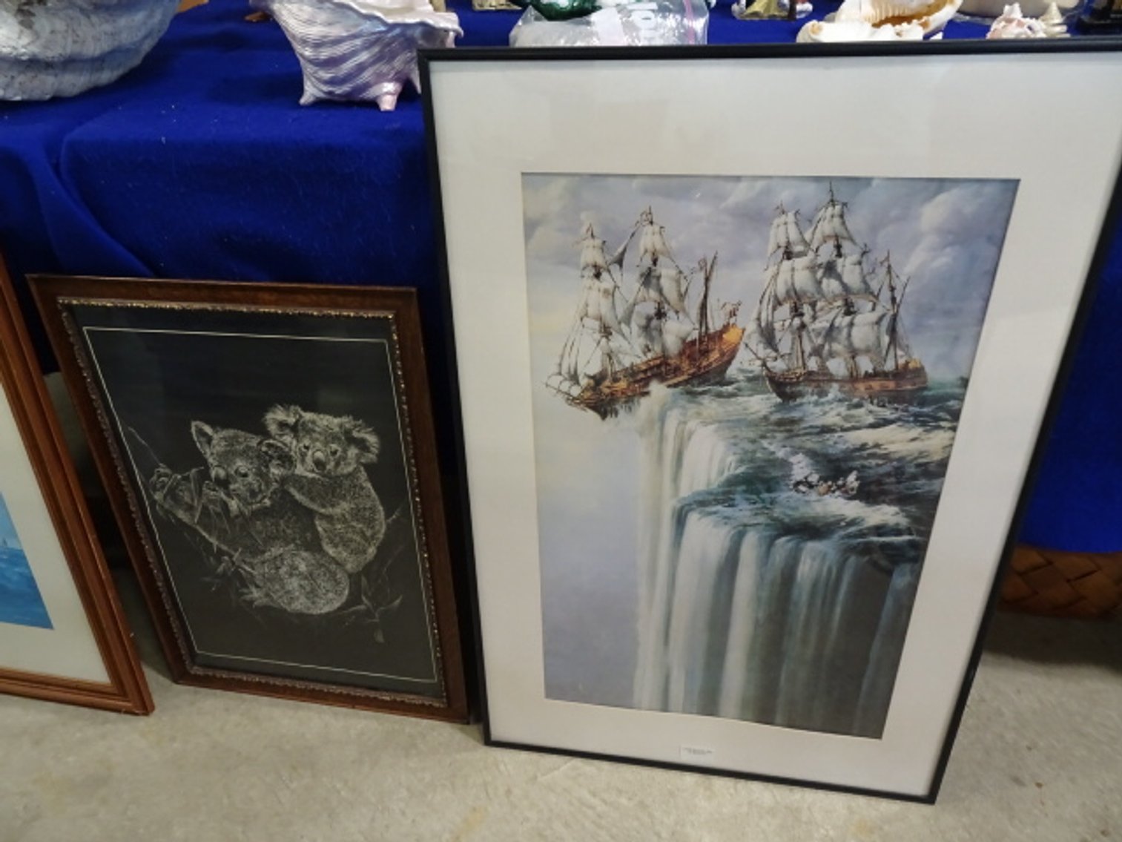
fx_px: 778
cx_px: 561
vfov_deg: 56.8
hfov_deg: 71.6
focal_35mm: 24
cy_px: 421
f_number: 3.5
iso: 640
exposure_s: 1/30
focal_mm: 4.1
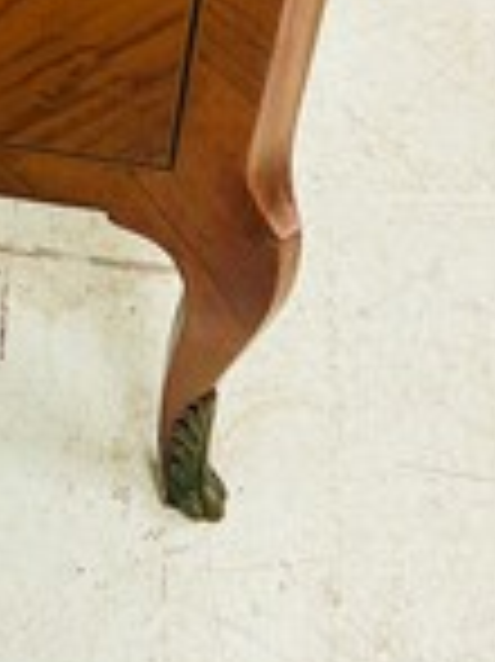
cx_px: -99
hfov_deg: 16.6
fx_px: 1623
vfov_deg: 20.3
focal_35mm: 85
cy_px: -279
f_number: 1.5
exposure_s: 1/54
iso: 500
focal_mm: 5.7
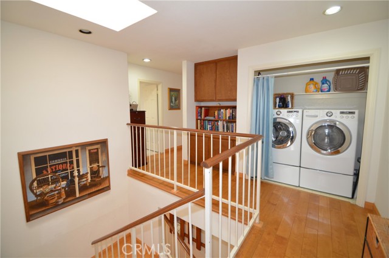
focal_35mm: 15
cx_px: 194
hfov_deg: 100.5
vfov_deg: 77.1
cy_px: 129
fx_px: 162
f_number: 4
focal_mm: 10
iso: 720
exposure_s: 1/60
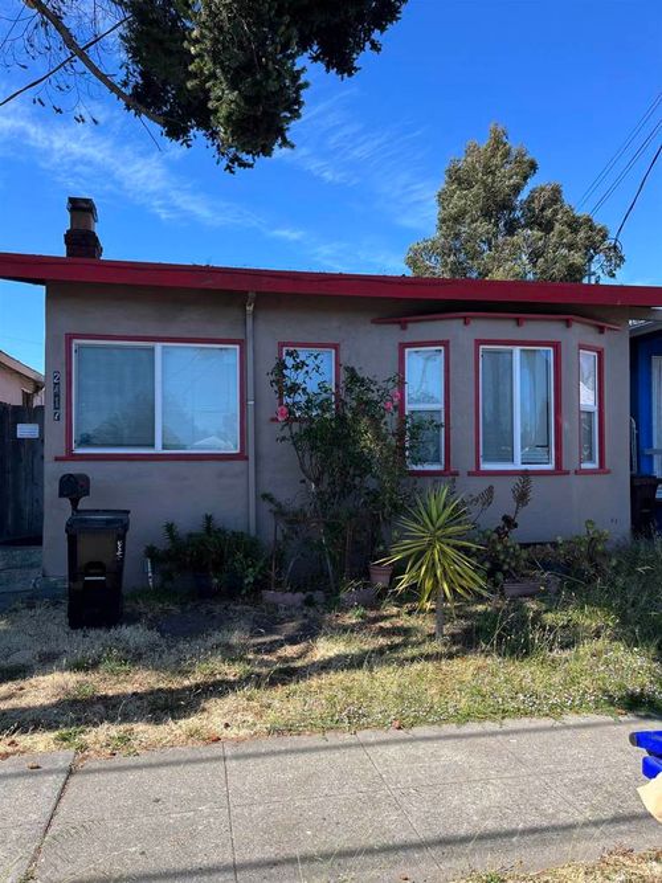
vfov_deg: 67.3
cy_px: 442
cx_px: 331
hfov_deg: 53.0
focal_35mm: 26
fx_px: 663
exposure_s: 1/1497
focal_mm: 5.1
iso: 50
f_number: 1.6
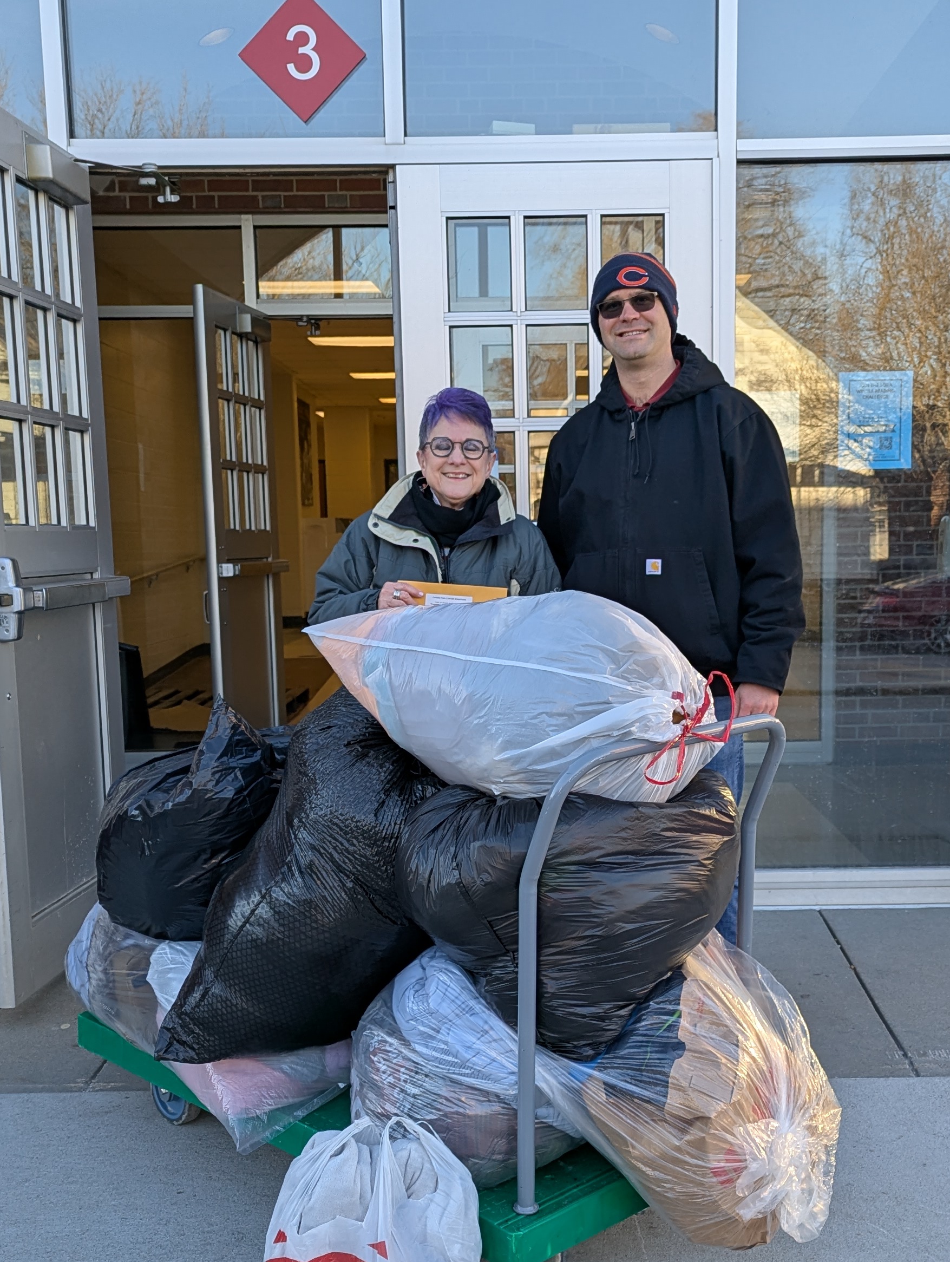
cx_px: 554
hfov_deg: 34.4
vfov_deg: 44.4
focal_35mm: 42
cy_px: 793
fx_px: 1533
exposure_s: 1/240
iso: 41
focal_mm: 6.81
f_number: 1.85
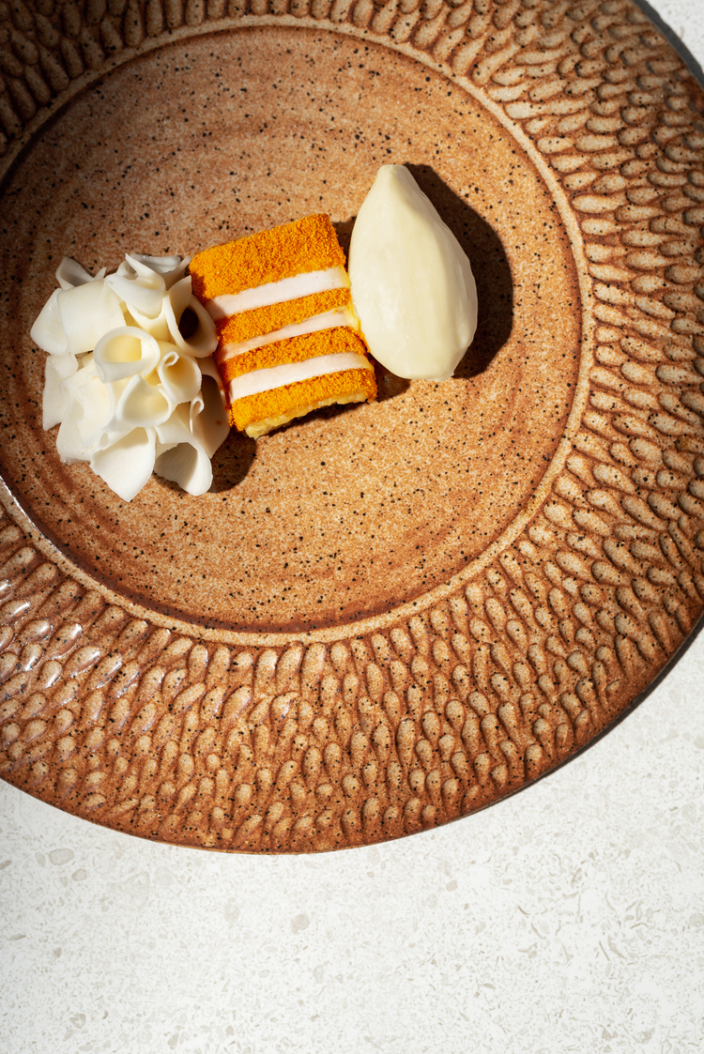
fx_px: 1465
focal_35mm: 50
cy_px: 527
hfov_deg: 27.0
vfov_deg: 39.6
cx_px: 352
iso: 400
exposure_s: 1/200
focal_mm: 50
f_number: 5.6
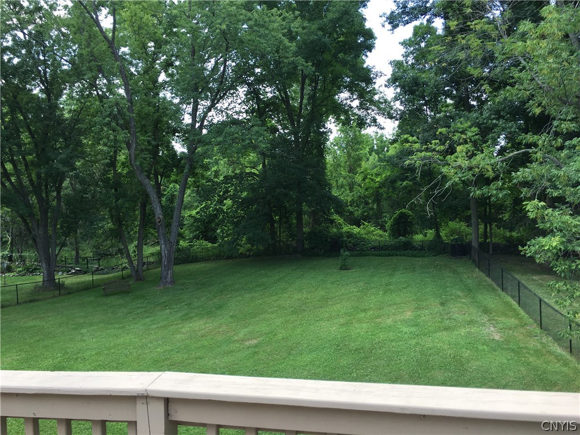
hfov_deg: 61.7
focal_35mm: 29
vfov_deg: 48.2
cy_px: 218
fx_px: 486
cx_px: 290
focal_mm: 4.15
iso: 25
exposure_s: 1/207
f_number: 2.2
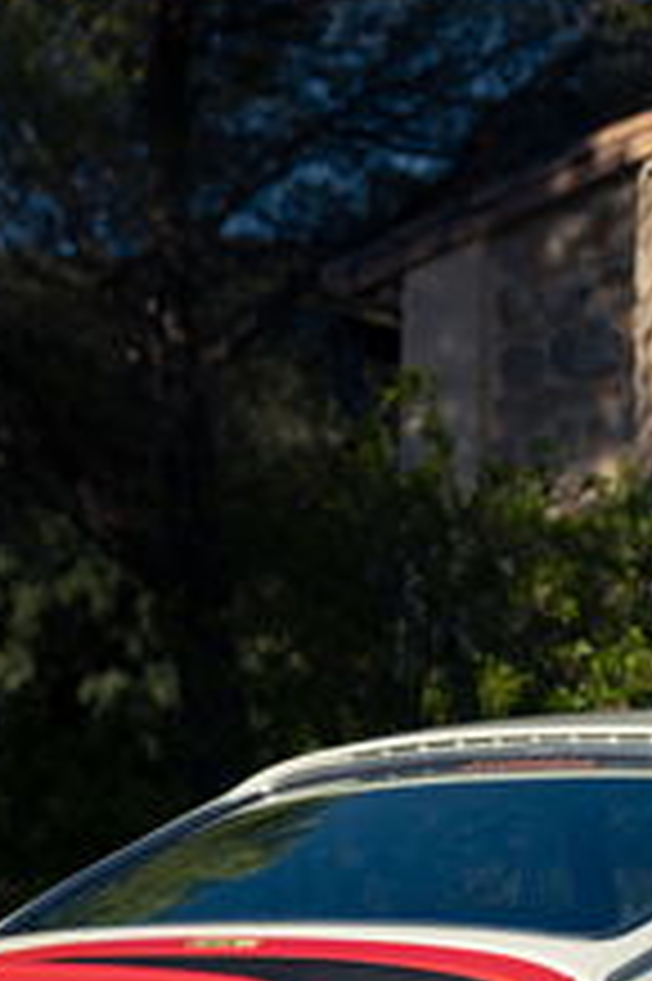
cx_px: 652
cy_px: 1080
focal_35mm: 176
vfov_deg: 11.5
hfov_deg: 7.8
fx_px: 4789
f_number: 3.5
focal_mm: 50
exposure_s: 1/1000
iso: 100
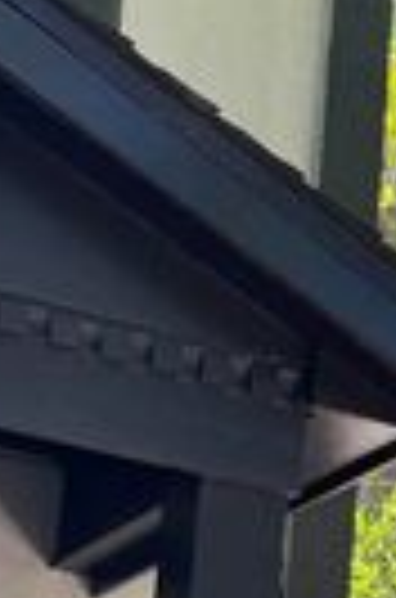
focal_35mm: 136
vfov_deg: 14.2
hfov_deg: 10.0
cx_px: 261
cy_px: 875
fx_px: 2256
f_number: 1.6
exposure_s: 1/128
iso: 32
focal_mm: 5.1
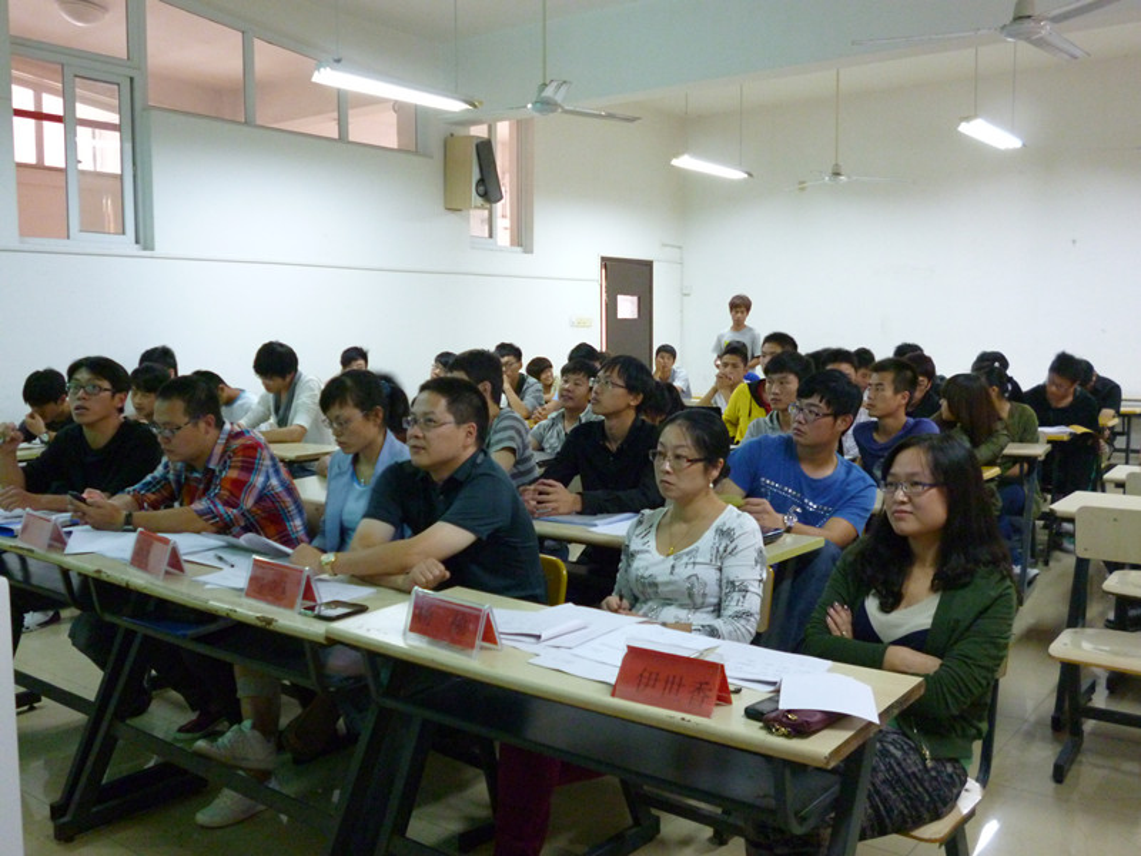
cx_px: 570
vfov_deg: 44.2
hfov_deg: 56.8
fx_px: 1055
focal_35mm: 32
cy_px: 428
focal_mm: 5.7
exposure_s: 1/15
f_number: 3.3
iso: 400
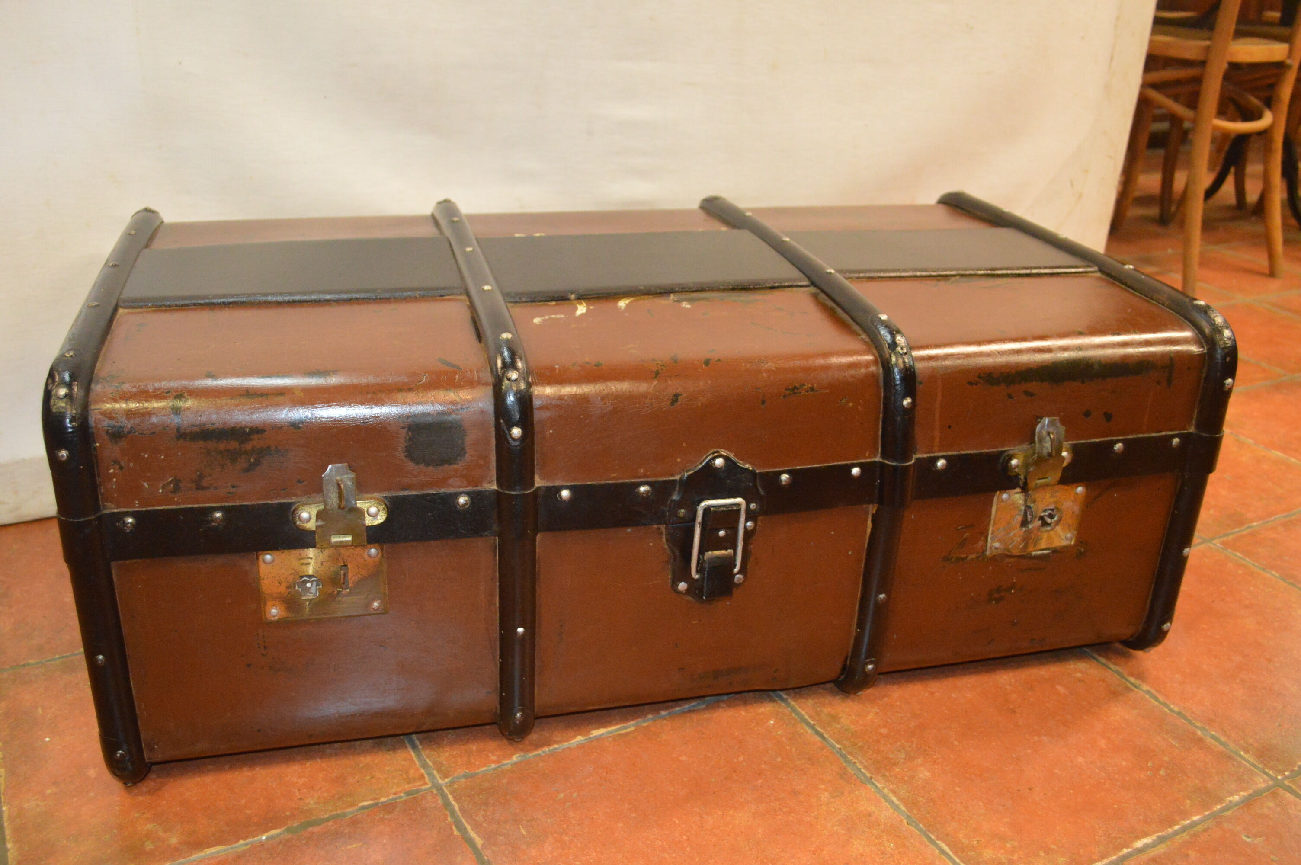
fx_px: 1192
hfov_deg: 57.3
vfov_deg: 39.9
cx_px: 650
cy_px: 432
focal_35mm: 33
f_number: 3.8
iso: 2800
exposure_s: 1/60
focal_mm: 22
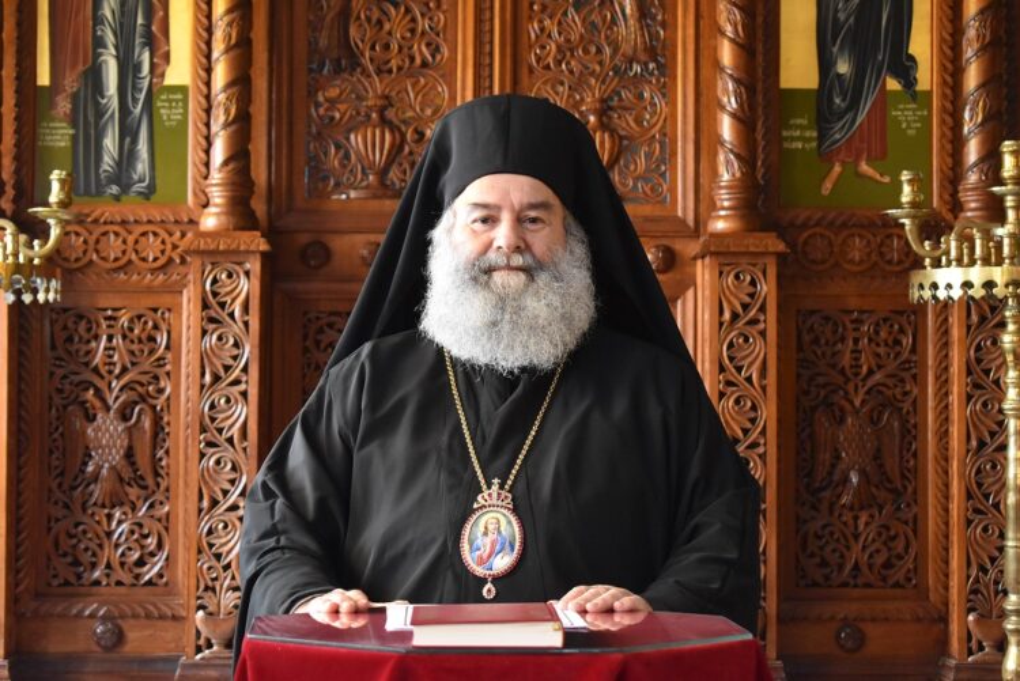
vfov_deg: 16.6
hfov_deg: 24.6
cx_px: 510
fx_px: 2339
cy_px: 340
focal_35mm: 82
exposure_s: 1/30
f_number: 5.6
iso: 3200
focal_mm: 55
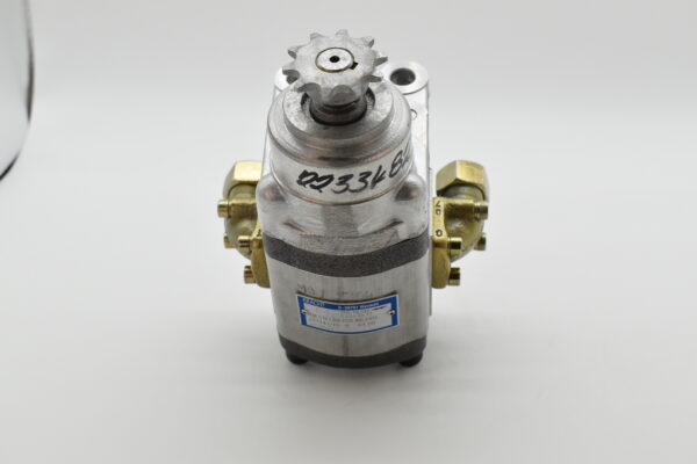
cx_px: 348
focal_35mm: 54
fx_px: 1045
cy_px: 232
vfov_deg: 25.1
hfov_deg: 36.9
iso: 1600
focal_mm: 36
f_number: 8
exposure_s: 1/1600
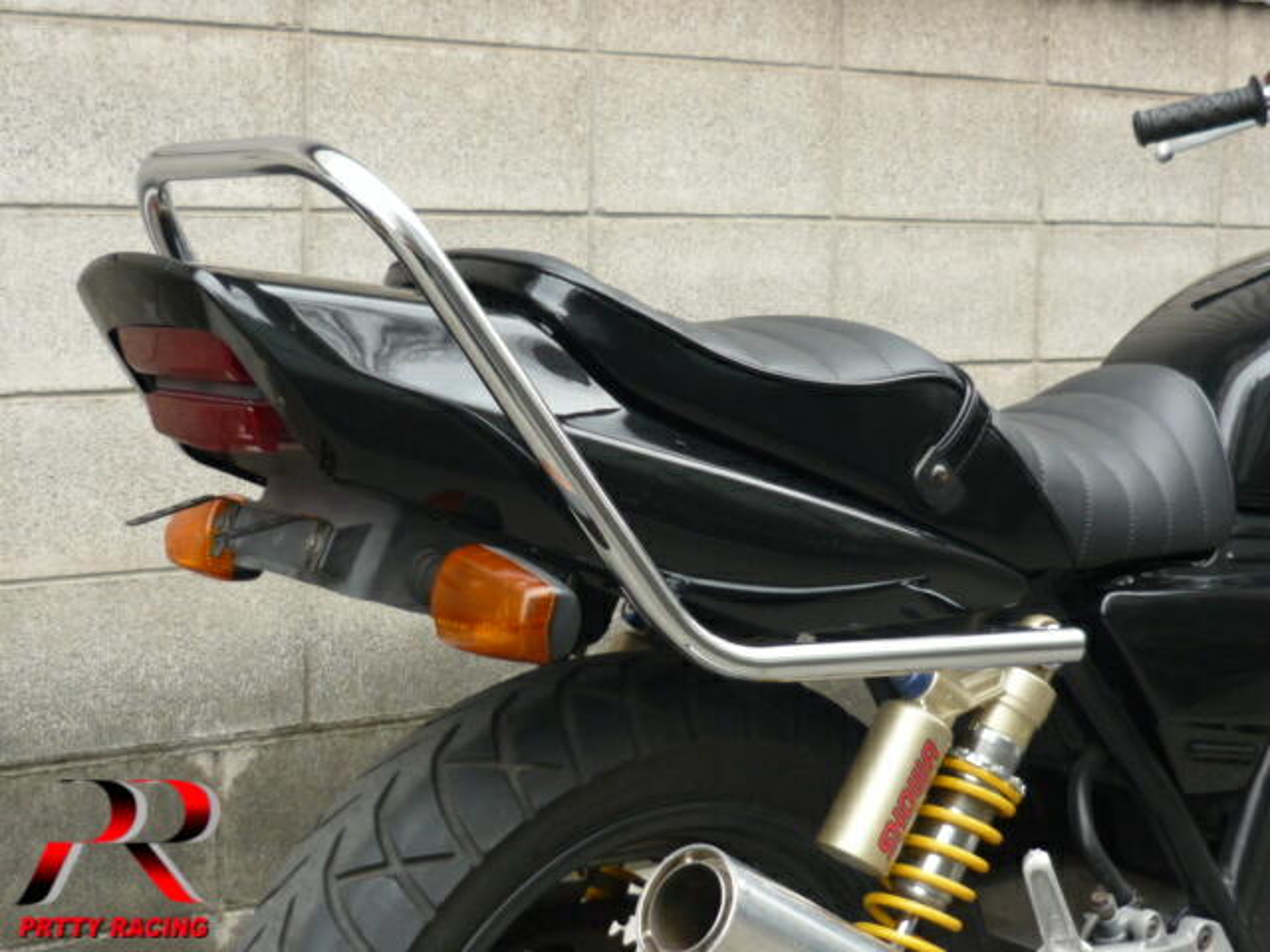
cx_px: 635
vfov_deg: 25.2
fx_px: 2128
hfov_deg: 33.2
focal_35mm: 58
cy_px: 476
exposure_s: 1/160
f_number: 2.9
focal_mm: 6
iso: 100
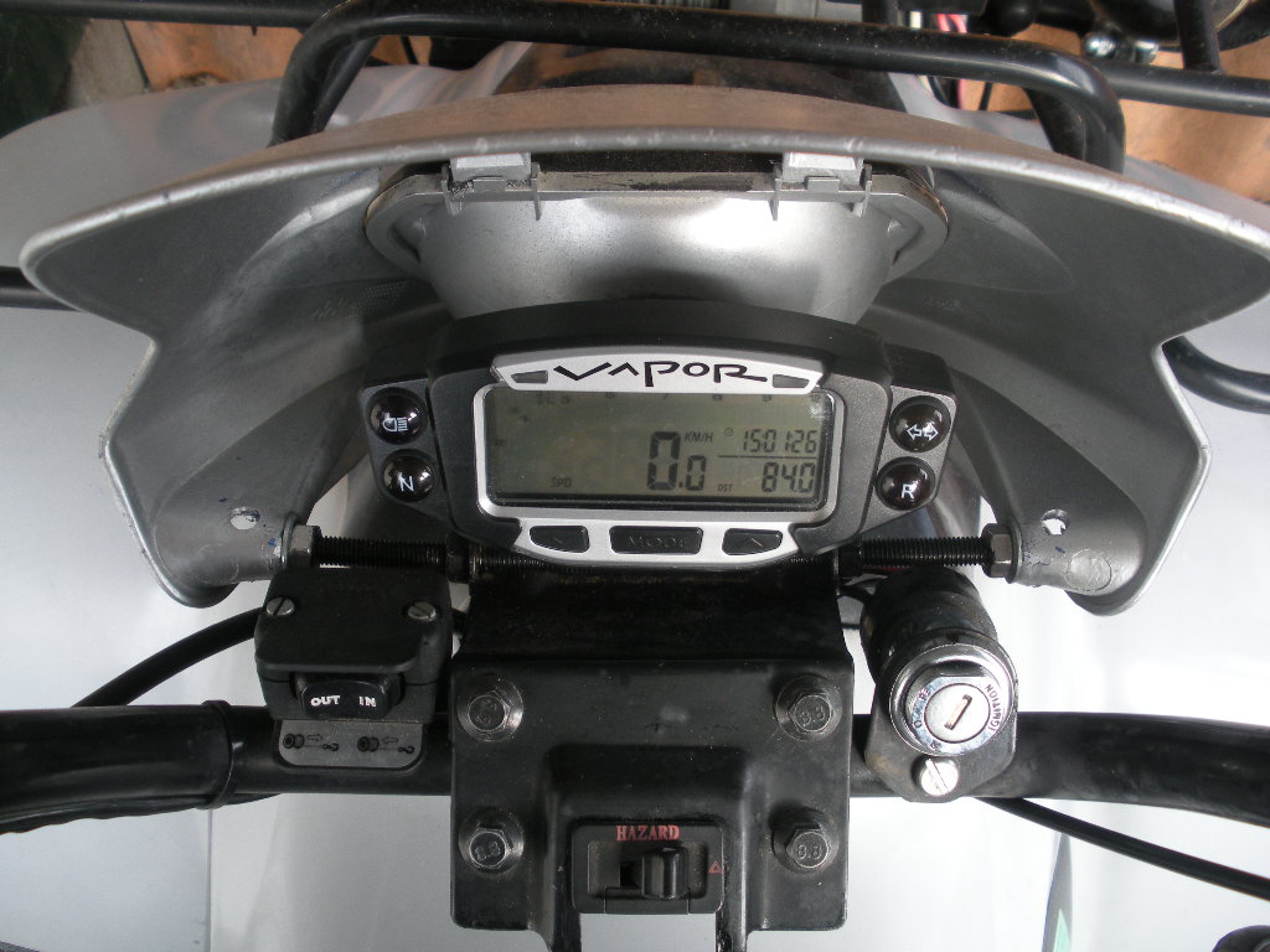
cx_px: 635
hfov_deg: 51.4
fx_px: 1321
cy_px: 476
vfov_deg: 39.7
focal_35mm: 36
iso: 100
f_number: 3.5
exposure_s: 1/60
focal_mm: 6.3
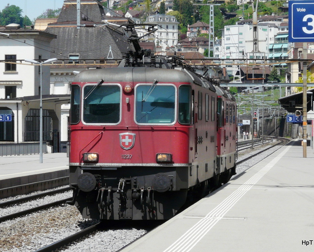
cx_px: 153
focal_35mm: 122
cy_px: 126
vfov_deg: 12.6
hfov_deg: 15.8
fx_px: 1134
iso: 100
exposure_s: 1/500
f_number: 6.3
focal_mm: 19.2
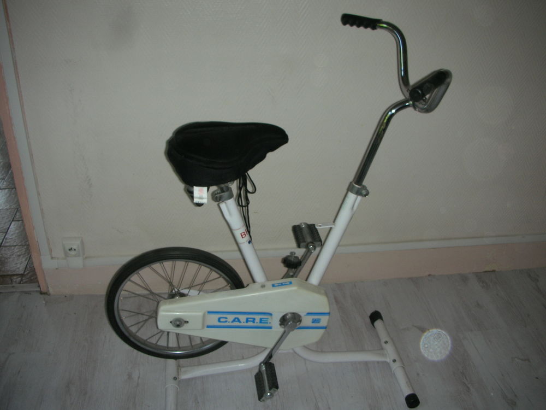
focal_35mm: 35
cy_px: 205
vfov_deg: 40.7
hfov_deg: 52.6
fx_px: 552
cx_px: 273
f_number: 3
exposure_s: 1/60.1
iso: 50
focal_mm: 5.8
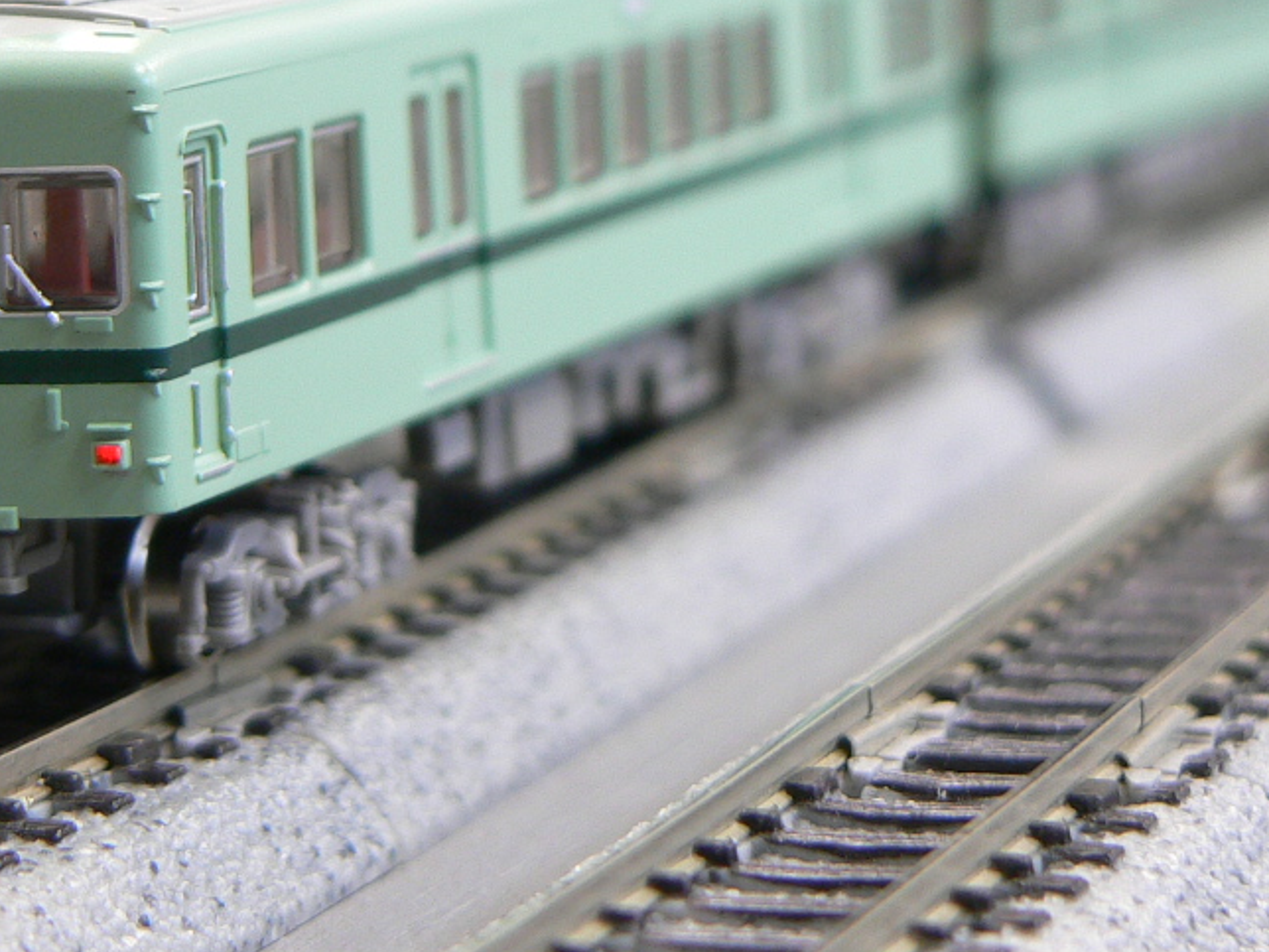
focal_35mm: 163
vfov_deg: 9.1
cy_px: 142
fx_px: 5975
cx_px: 802
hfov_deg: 12.1
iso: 100
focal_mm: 13.6
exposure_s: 1/5
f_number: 2.8
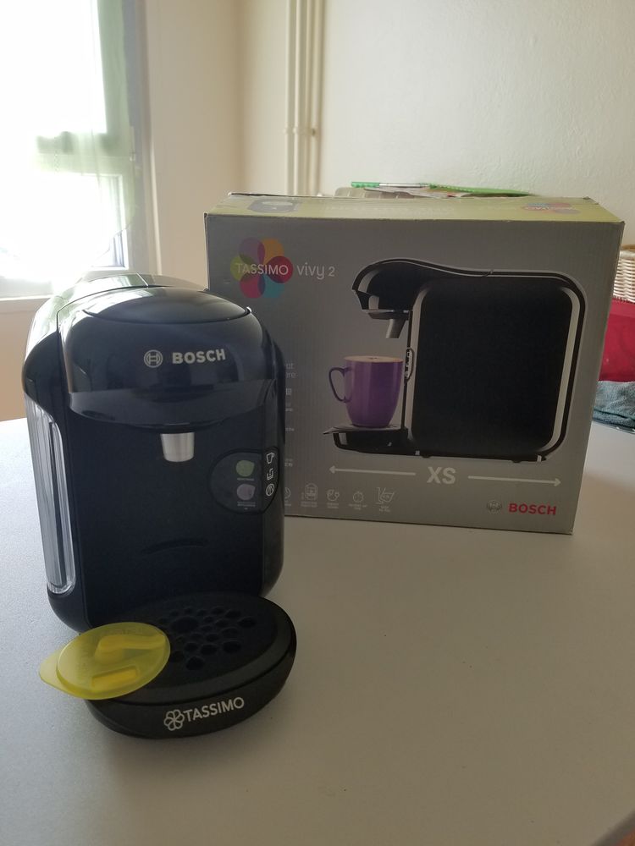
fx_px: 636
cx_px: 318
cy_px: 423
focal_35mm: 26
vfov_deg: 67.3
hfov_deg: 53.1
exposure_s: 1/128
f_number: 1.7
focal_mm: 4.2
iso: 50
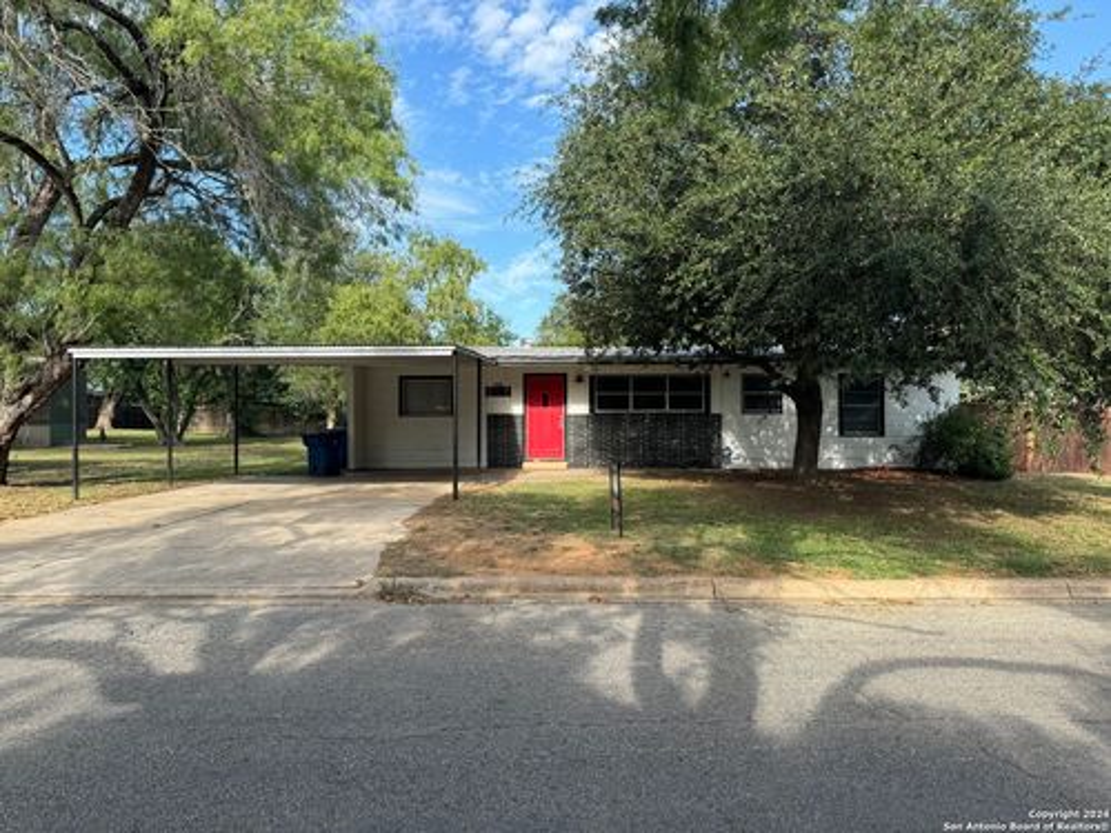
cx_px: 556
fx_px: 770
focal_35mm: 24
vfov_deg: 56.8
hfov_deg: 71.6
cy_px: 416
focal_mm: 6.76
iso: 80
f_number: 1.78
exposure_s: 1/1042
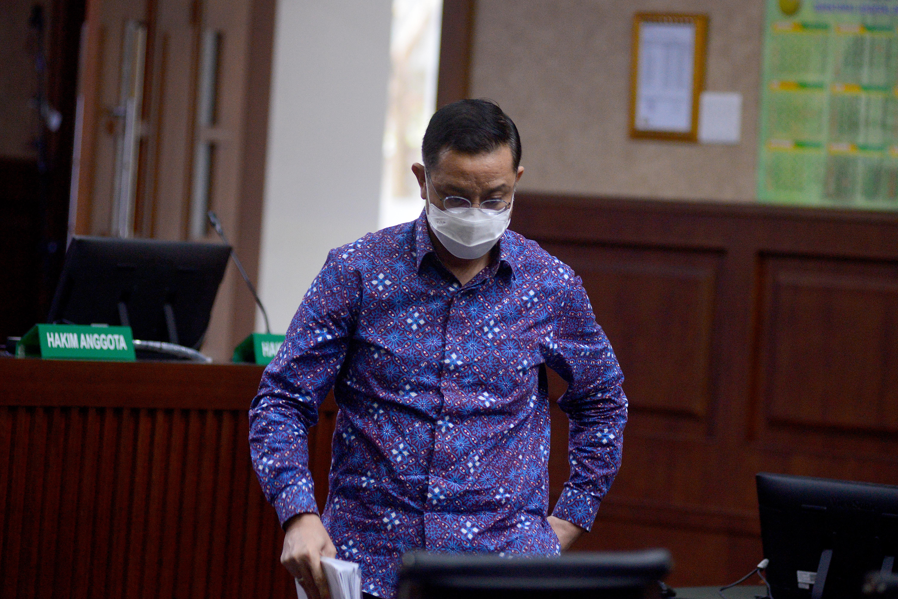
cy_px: 300
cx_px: 449
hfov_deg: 15.2
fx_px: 3369
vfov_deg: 10.2
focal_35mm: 135
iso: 3200
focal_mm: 135
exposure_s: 1/100
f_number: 2.8
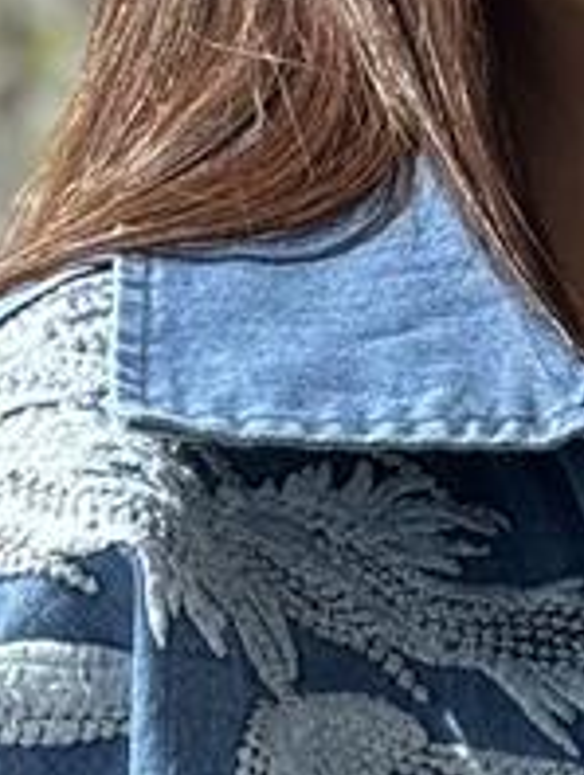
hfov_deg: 4.6
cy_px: 1325
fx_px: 7250
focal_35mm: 323
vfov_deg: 6.0
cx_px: 854
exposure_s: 1/507
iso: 64
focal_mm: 6.86
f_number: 1.78
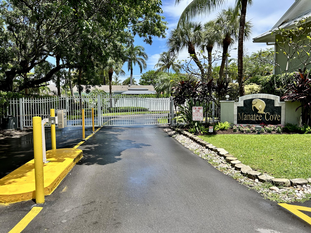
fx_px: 234
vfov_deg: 53.1
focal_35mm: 26
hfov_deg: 67.3
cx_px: 156
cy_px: 116
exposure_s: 1/2457
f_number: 1.5
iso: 50
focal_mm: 5.7
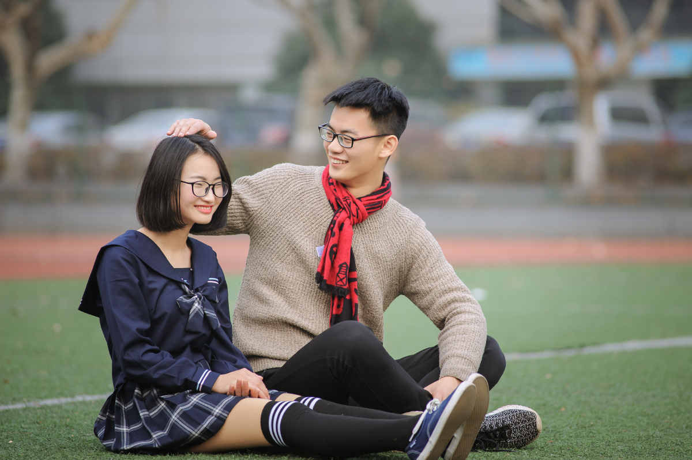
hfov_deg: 11.4
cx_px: 346
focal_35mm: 180
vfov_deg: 7.6
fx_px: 3457
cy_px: 230
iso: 250
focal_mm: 180
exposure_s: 1/320
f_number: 3.5
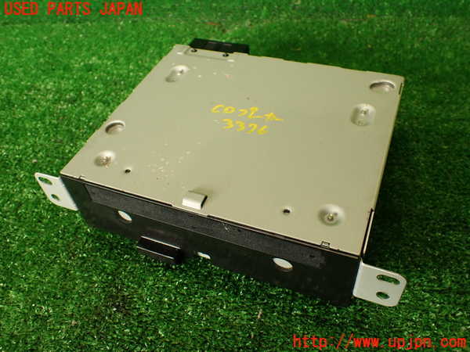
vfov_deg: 46.8
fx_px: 407
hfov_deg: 60.0
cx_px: 235
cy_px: 176
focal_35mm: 30
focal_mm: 5.4
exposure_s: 1/60
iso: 160
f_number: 2.3
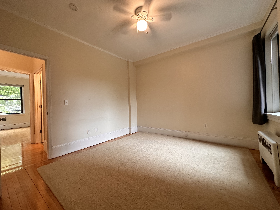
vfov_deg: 85.7
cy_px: 105
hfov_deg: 102.1
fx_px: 113
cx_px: 140
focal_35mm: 14
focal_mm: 2.22
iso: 250
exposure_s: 1/120
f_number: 2.2
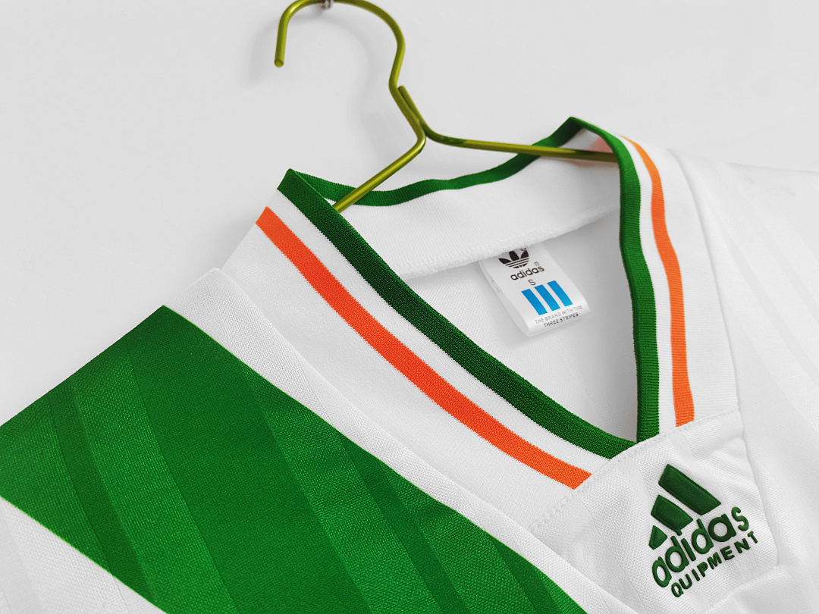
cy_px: 307
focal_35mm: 26
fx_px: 615
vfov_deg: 53.1
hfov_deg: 67.3
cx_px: 410
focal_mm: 5.58
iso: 125
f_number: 1.8
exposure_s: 1/100
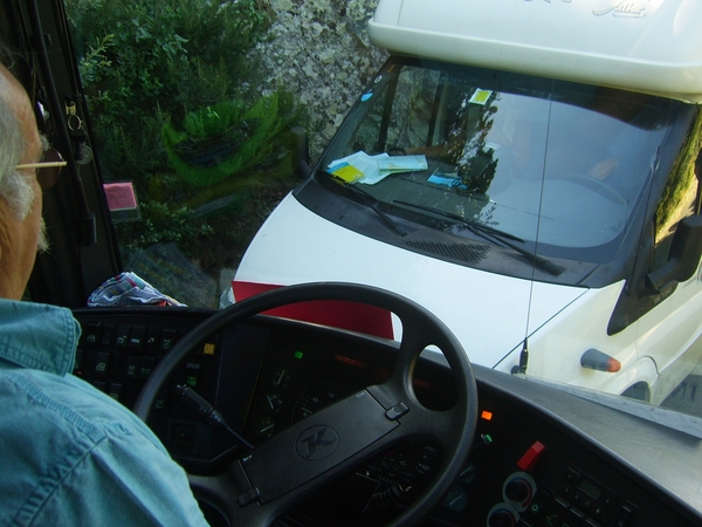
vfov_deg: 37.7
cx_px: 351
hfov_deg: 49.0
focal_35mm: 38
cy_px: 264
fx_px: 771
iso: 50
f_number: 3.2
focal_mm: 7.8
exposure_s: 1/80
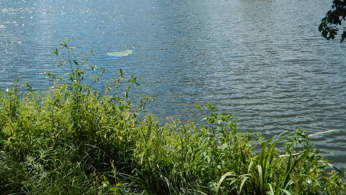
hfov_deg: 45.1
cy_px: 1
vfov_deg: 25.3
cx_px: 129
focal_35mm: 45
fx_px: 413
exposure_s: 1/1500
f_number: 3.4
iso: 125
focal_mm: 4.5
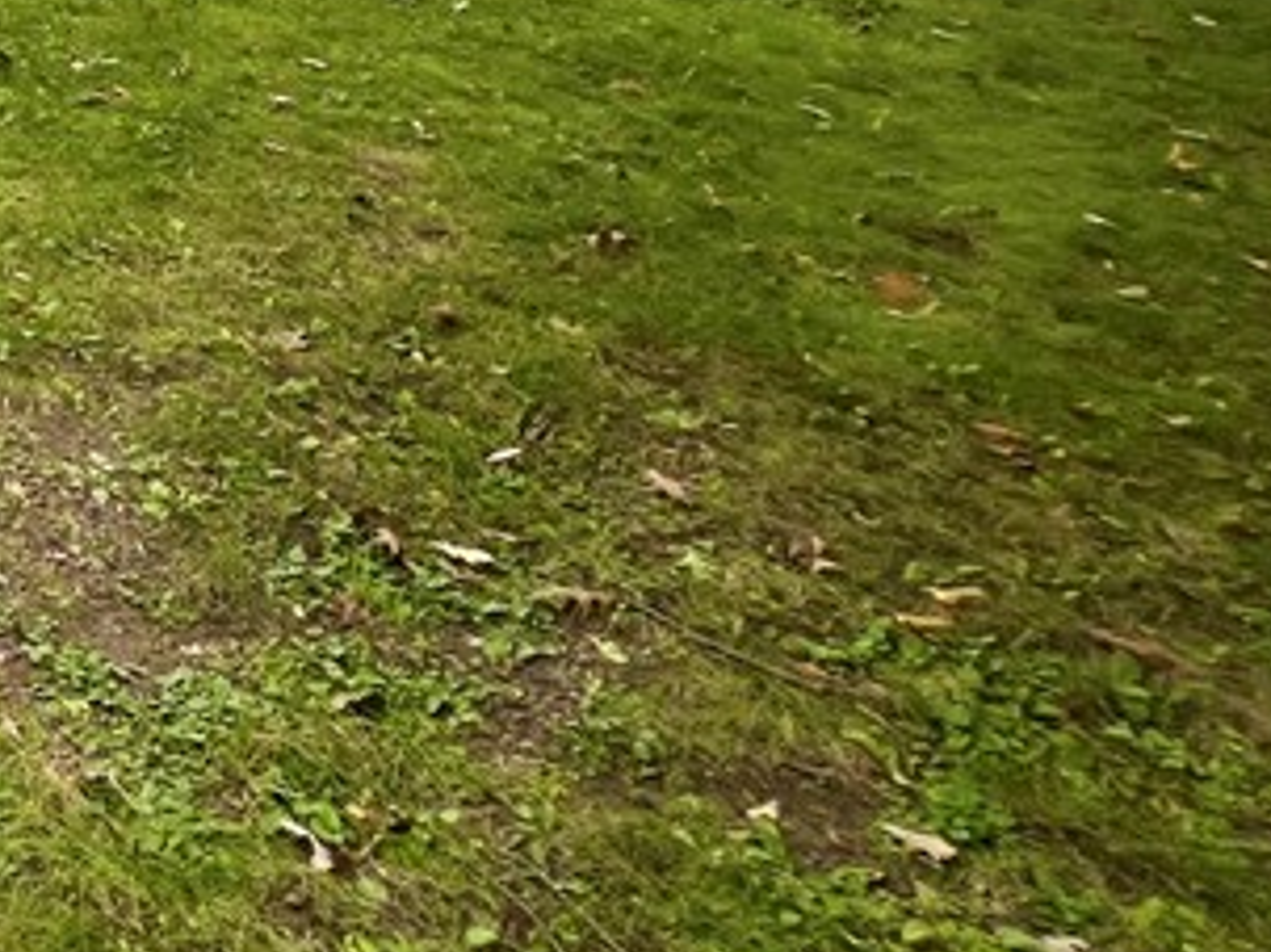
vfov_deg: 25.2
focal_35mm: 44
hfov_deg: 26.6
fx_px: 1615
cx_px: -742
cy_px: -466
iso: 32
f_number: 1.8
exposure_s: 1/255
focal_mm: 1.57
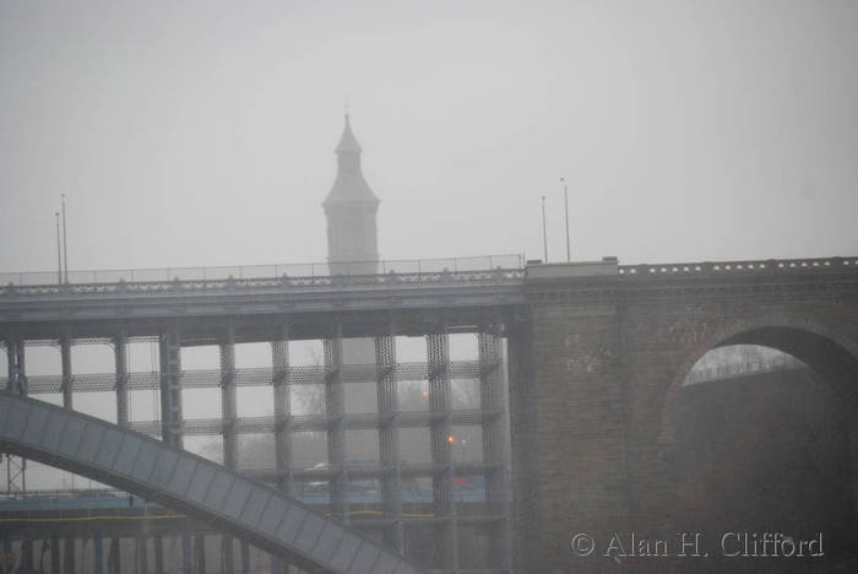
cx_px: 429
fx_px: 7156
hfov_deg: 6.9
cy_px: 287
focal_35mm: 300
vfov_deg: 4.6
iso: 400
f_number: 5.6
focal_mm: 200
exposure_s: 1/200
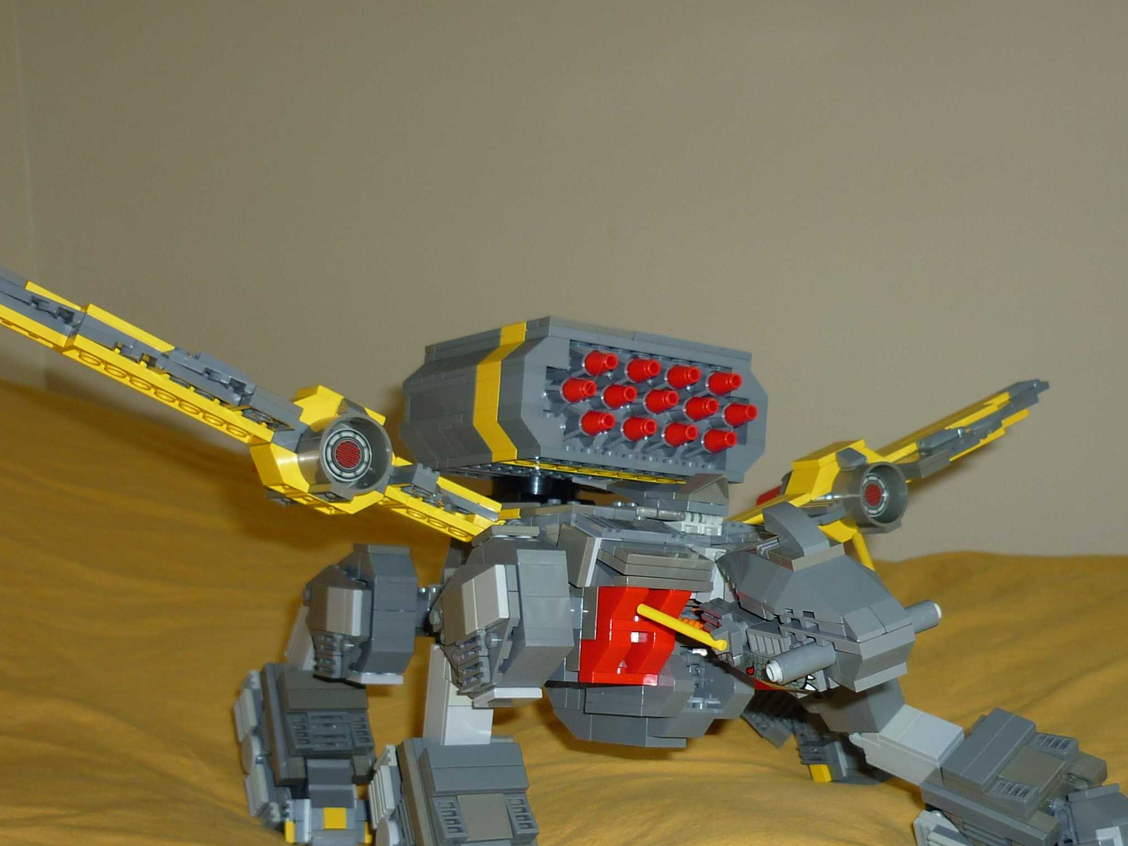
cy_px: 626
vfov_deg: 27.2
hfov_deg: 36.1
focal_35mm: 53
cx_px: 628
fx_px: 1727
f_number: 2.8
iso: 100
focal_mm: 5.5
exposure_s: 1/30
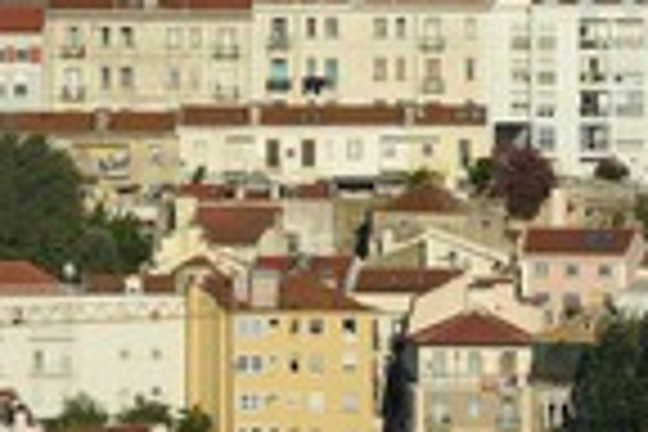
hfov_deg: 3.5
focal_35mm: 582
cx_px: 189
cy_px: 45
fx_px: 10475
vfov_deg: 2.4
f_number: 10
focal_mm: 200
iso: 100
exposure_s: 1/250
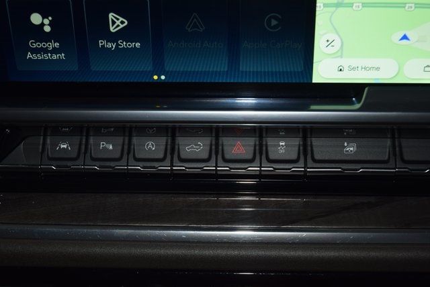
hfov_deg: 33.4
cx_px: 215
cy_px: 144
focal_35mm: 60
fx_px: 717
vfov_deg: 22.6
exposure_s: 1/125
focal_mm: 40
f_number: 4.2
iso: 400
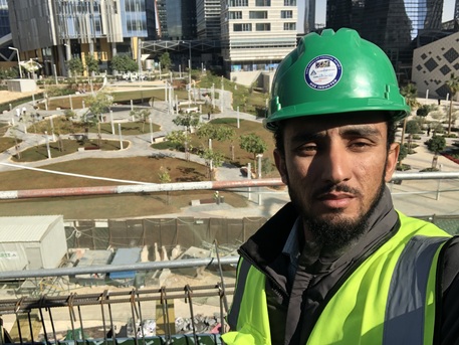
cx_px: 230
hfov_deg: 56.8
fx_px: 424
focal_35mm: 32
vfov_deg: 44.2
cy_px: 172
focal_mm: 2.87
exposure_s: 1/683
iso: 20
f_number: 2.2
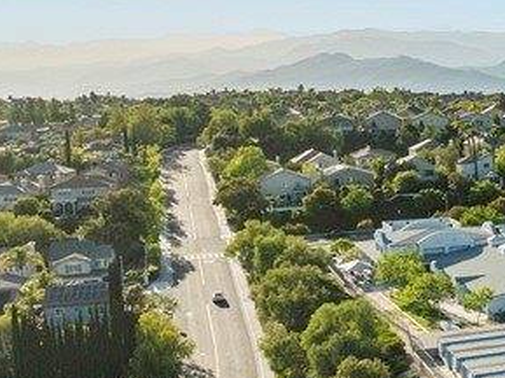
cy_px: 234
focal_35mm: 85
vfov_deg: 17.3
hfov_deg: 19.8
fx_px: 1238
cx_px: 771
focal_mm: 12.29
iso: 320
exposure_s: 1/5000
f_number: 2.8
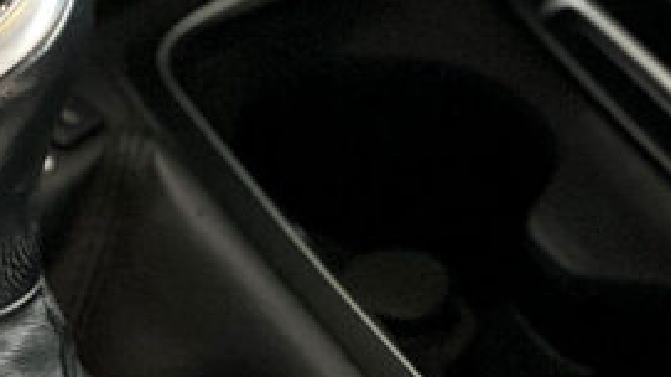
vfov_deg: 4.9
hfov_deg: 8.7
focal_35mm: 248
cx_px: 5
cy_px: 265
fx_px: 4409
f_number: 2.8
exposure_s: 1/14
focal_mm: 9
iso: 400
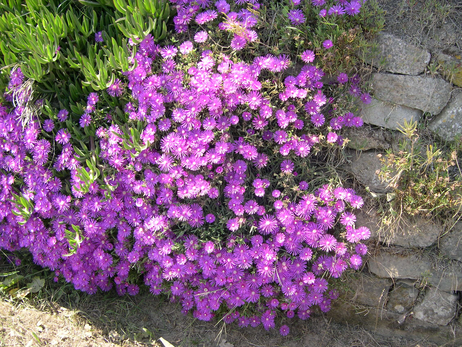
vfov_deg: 37.7
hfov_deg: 49.0
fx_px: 507
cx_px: 231
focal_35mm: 38
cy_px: 174
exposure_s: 1/310
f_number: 2.8
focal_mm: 8
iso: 100
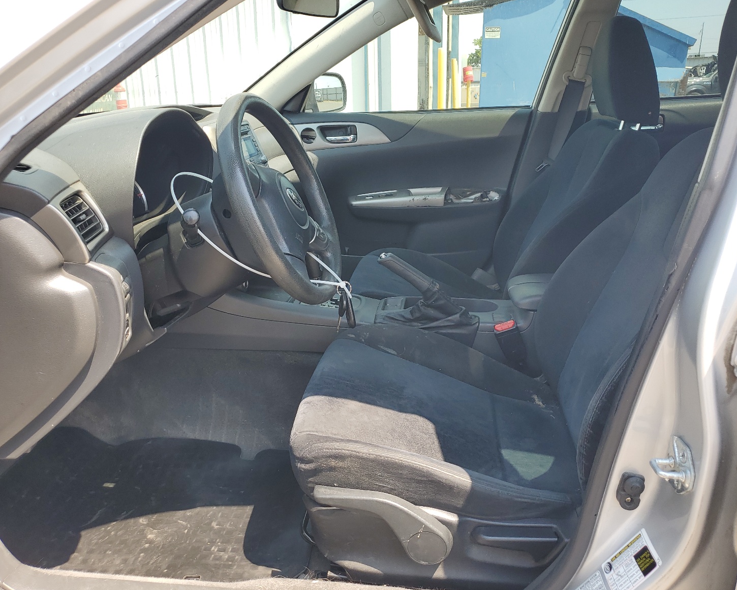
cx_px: 374
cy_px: 294
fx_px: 611
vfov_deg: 51.5
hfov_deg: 62.2
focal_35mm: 28
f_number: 1.5
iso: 50
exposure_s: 1/556
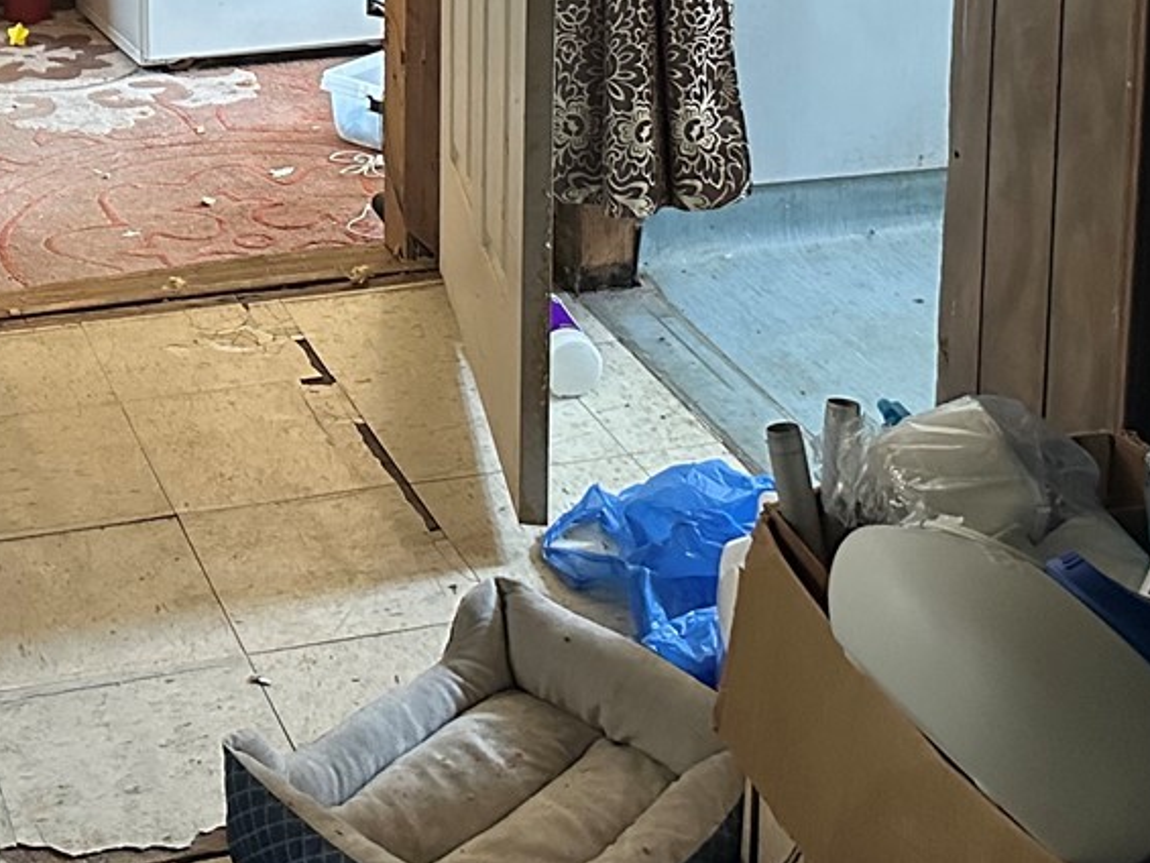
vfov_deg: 19.7
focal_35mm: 68
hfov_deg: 28.0
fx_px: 2260
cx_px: 232
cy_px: -285
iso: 1000
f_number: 1.78
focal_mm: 6.86
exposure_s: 1/60
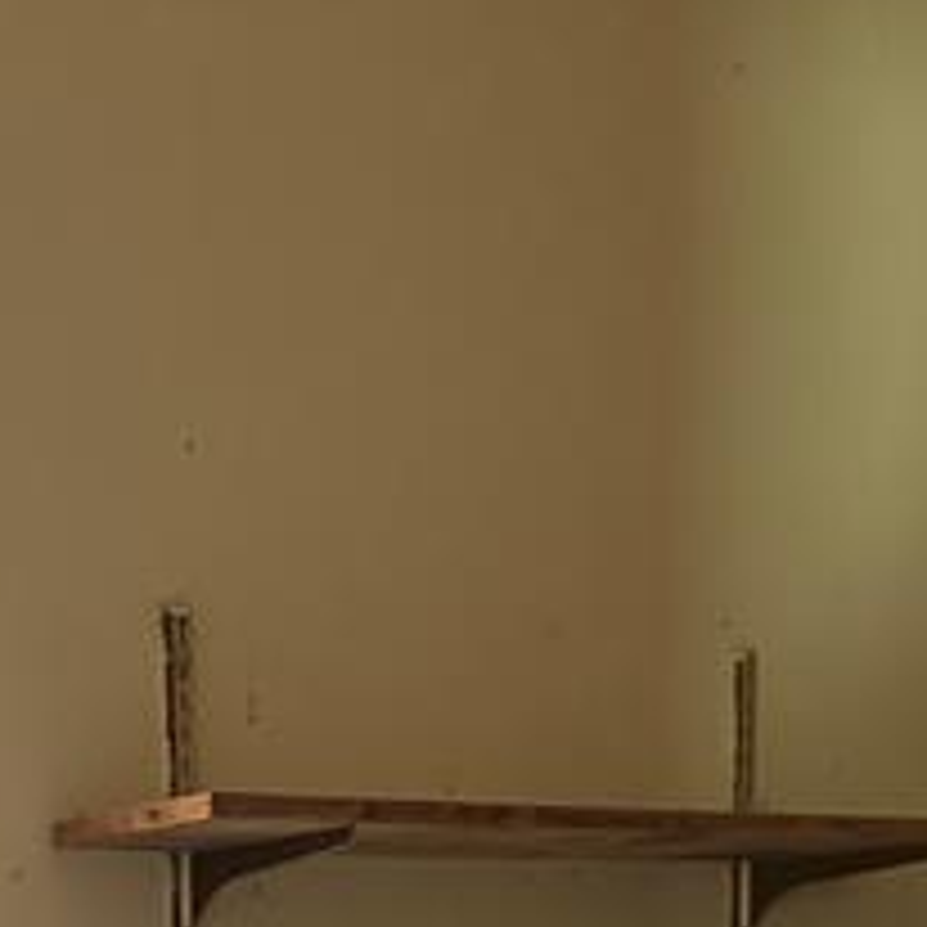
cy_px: 1539
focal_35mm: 79
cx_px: 212
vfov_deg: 18.4
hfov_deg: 21.7
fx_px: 2394
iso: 1000
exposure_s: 1/40
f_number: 1.78
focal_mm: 6.86
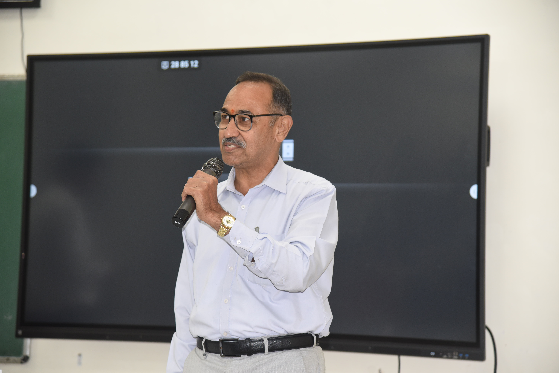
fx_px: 1336
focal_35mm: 86
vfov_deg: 15.9
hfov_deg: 23.6
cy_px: 186
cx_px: 280
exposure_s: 1/80
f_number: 4.5
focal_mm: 86
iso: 1100
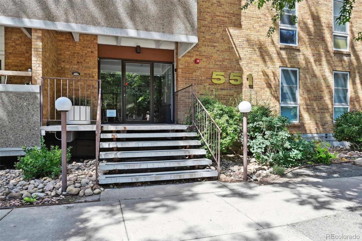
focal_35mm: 24
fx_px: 236
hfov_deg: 74.9
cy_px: 120
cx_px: 181
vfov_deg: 54.1
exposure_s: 1/125
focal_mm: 23.5
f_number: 10
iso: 400
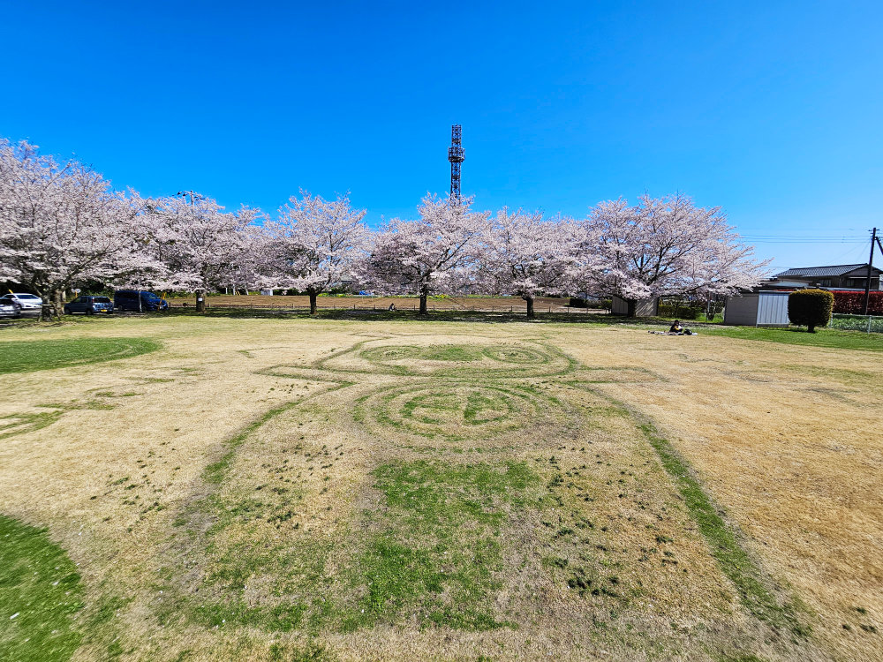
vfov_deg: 89.9
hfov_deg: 106.2
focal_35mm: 13
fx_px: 332
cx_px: 442
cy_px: 331
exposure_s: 1/3194
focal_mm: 2.2
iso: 50
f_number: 2.2
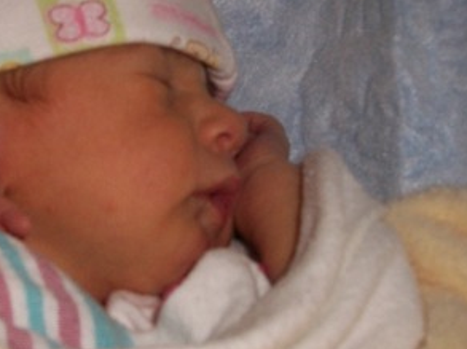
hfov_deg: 27.2
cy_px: 177
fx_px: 943
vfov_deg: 21.0
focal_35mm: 70
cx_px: 91
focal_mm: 5.7
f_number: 2.9
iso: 80
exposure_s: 1/30
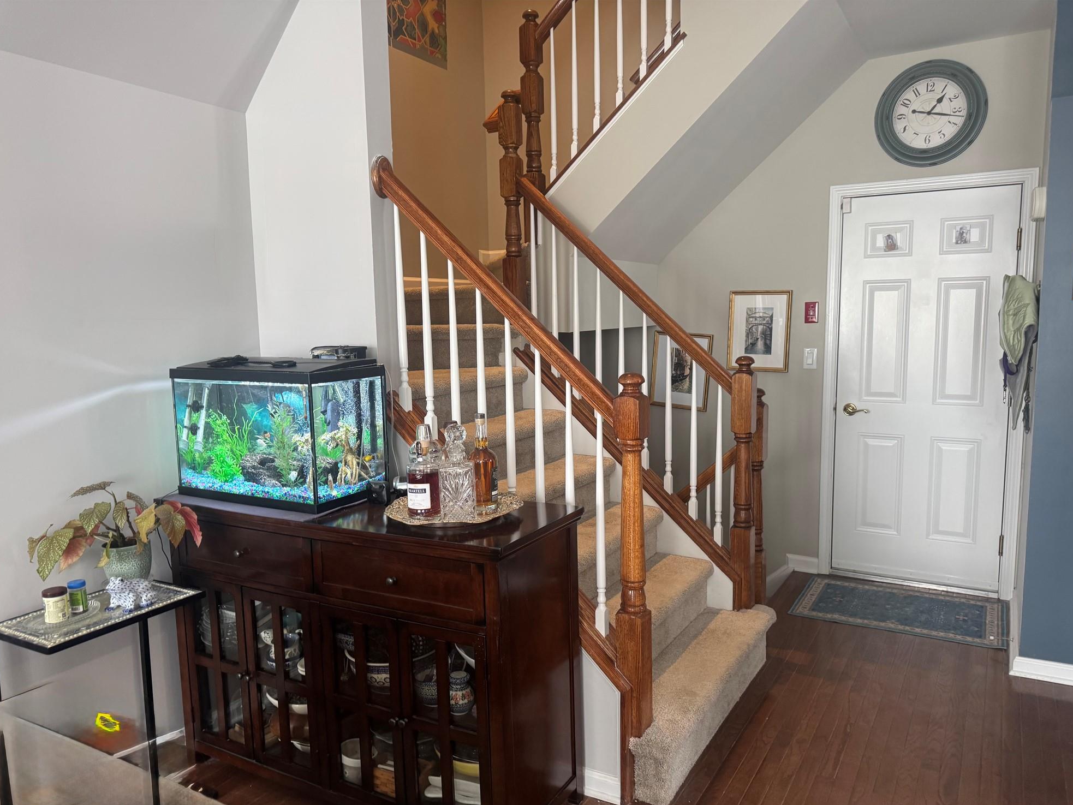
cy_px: 418
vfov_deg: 54.9
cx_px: 546
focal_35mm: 25
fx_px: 775
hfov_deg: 69.4
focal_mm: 6.76
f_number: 1.78
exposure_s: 1/60
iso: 200
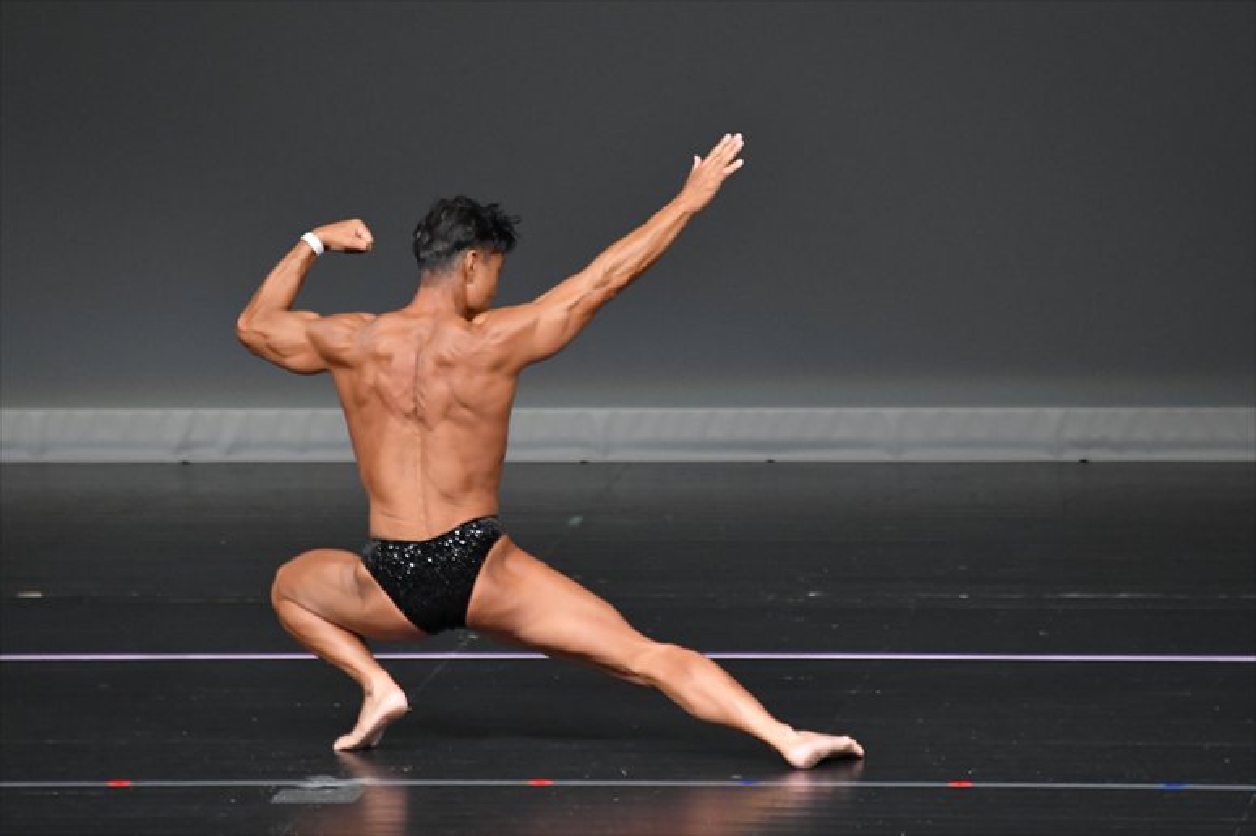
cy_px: 418
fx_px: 15693
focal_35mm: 450
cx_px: 628
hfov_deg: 4.6
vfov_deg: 3.1
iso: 4000
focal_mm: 300
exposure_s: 1/400
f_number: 5.6
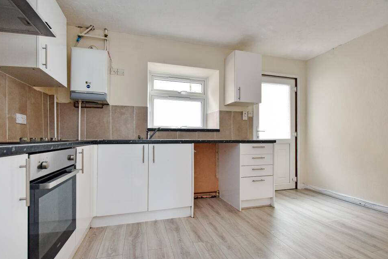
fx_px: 172
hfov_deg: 96.7
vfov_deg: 73.7
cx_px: 189
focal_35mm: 16
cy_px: 137
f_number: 4
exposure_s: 1/125
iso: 1000
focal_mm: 10
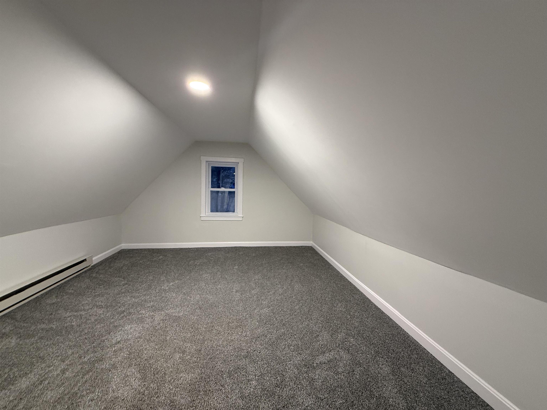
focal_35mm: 14
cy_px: 205
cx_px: 274
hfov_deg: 102.1
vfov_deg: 85.7
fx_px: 221
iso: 400
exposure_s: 1/60
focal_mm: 2.22
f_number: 2.2
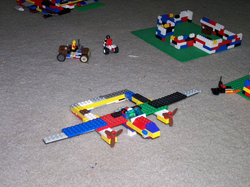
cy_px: 94
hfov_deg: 36.2
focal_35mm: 53
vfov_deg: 27.5
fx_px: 383
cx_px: 125
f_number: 3.2
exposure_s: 1/73.3
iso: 80
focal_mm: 8.7
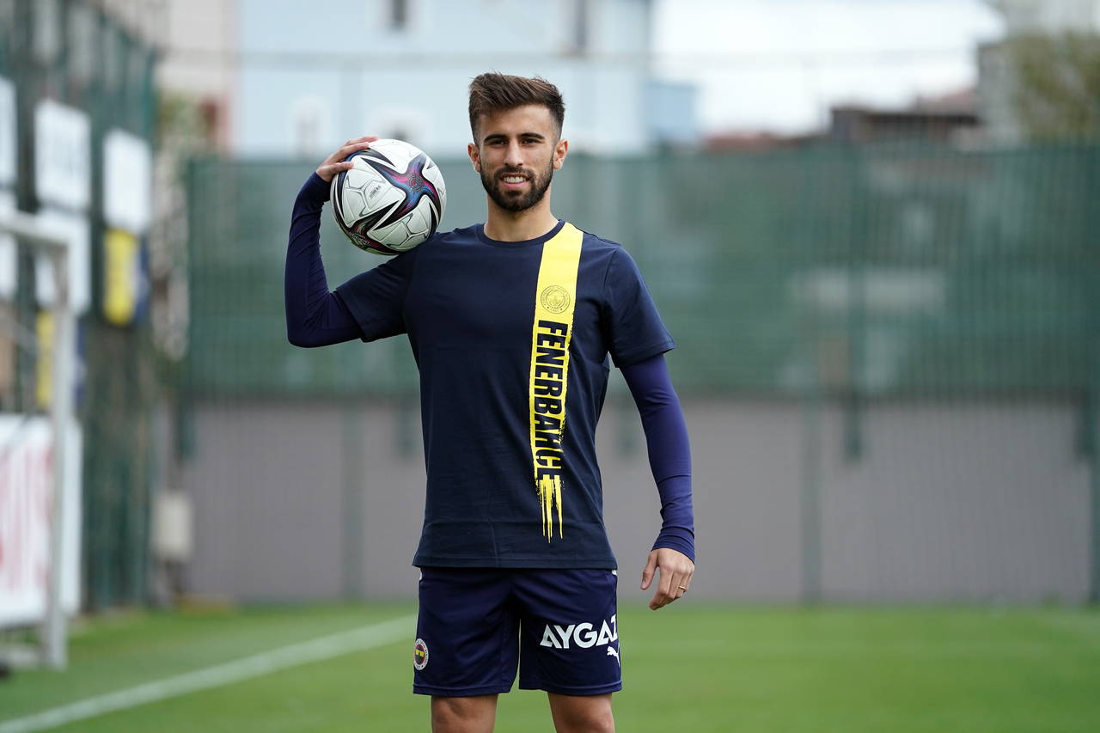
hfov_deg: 10.3
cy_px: 366
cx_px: 550
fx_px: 6110
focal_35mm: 200
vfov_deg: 6.9
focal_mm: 200
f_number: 2.8
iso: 800
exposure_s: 1/6400
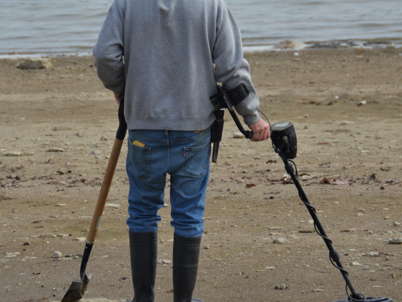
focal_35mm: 488
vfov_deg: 3.0
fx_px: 5667
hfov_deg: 4.1
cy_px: 64
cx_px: 183
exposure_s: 1/640
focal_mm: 170
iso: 200
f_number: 6.3
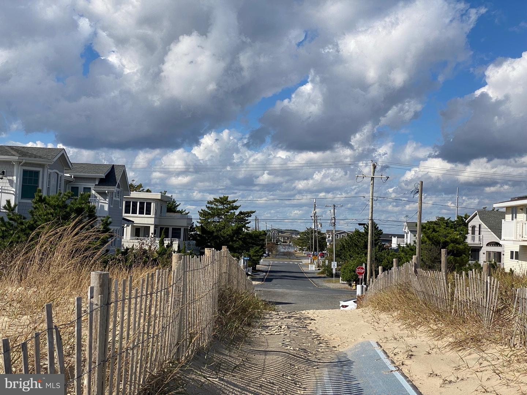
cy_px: 198
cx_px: 264
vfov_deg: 28.0
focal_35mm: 52
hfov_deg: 36.8
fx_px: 792
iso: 20
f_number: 2
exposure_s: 1/2817
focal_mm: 6
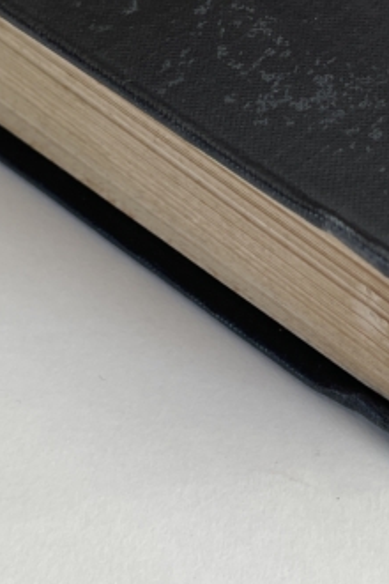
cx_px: 242
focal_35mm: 84
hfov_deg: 16.2
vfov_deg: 23.9
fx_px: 1361
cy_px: 134
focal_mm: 4.2
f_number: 1.6
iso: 32
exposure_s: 1/179
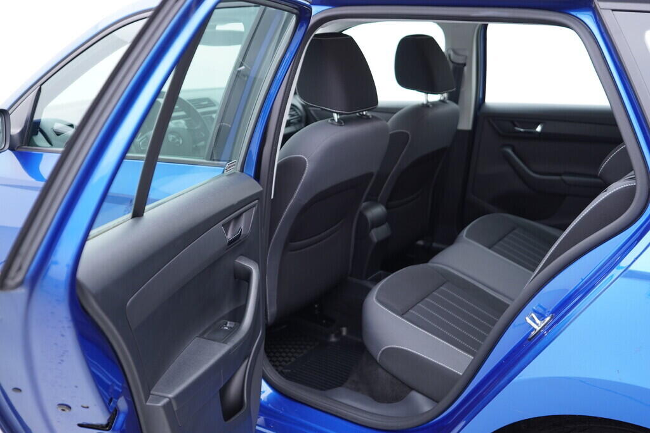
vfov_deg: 36.9
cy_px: 216
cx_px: 325
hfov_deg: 53.1
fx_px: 650
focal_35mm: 36
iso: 200
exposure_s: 1/40
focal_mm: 24
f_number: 2.8
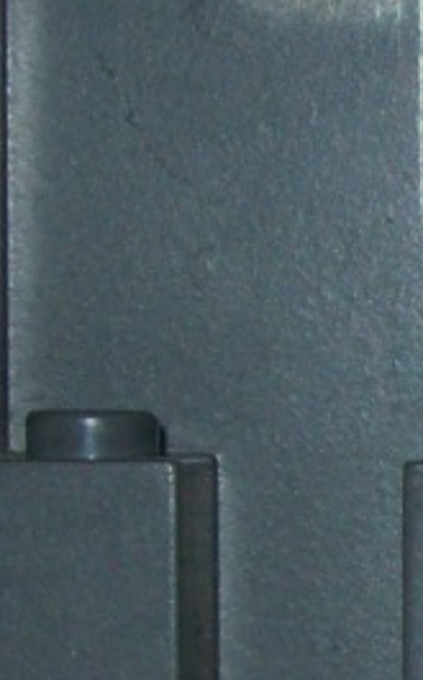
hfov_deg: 4.4
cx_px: 1166
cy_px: 736
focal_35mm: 287
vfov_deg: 7.3
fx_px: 5308
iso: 80
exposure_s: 1/84.5
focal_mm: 9.4
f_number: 3.4
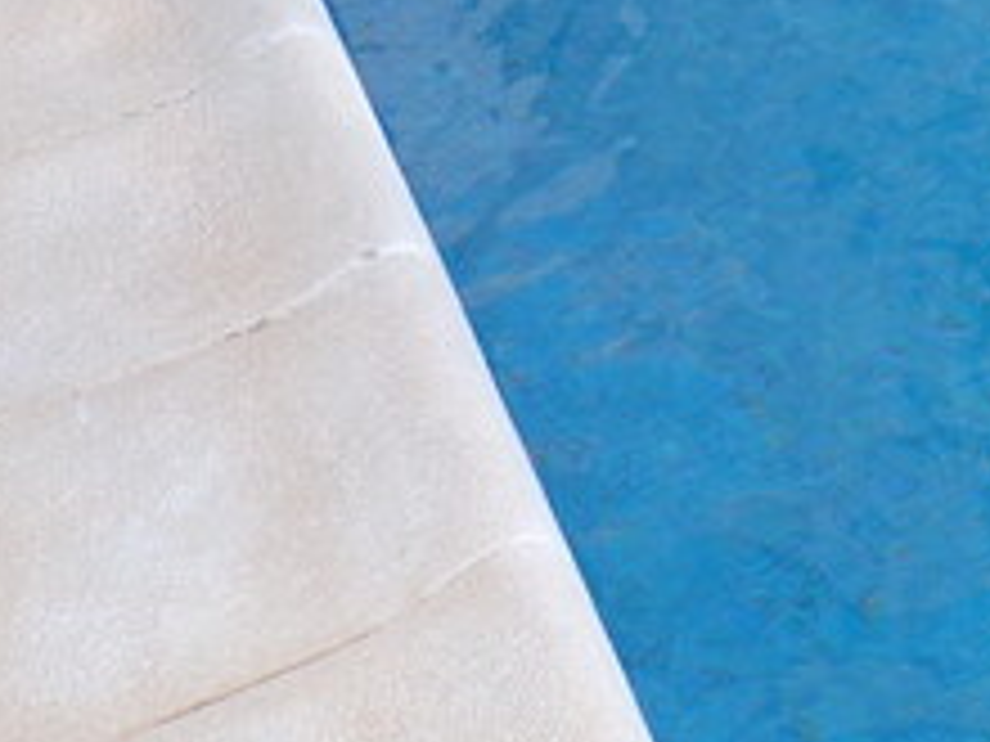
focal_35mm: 98
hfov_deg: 16.7
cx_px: 1782
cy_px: 173
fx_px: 2803
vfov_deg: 15.0
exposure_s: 1/60
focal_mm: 4.3
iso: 80
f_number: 4.3
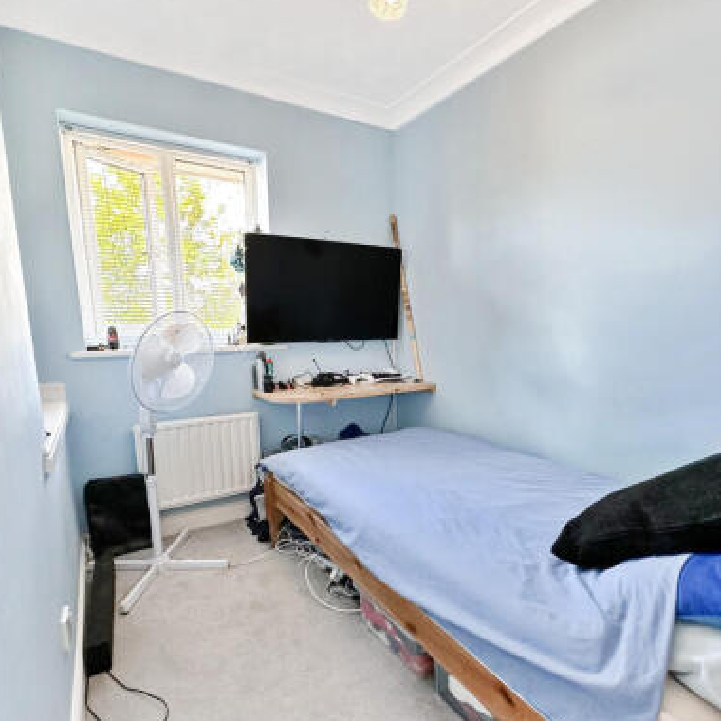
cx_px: 392
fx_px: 448
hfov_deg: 77.5
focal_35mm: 19
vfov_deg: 77.4
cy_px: 401
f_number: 2.2
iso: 160
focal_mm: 2.22
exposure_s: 1/100
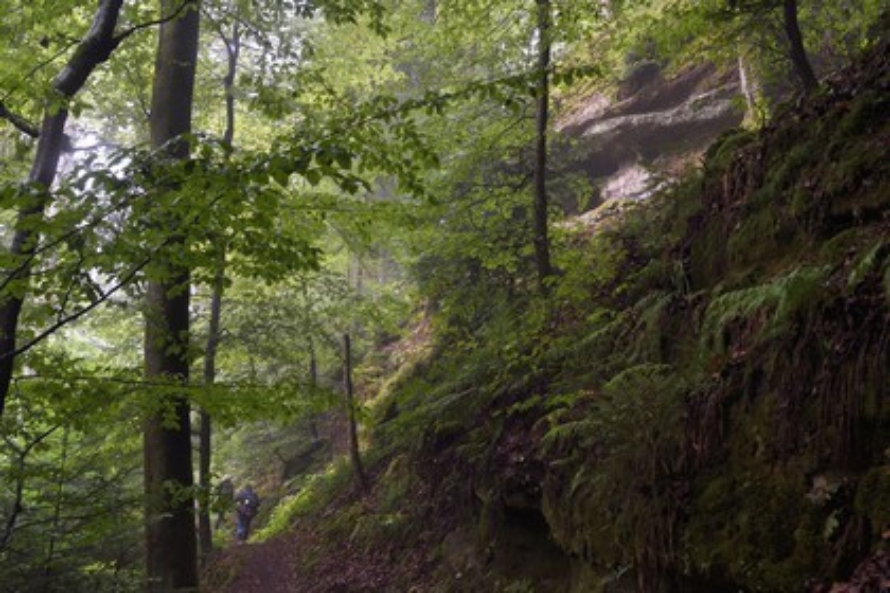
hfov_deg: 50.7
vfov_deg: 35.1
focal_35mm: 38
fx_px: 939
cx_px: 445
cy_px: 296
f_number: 7.1
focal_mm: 38
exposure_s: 1/60
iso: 1600
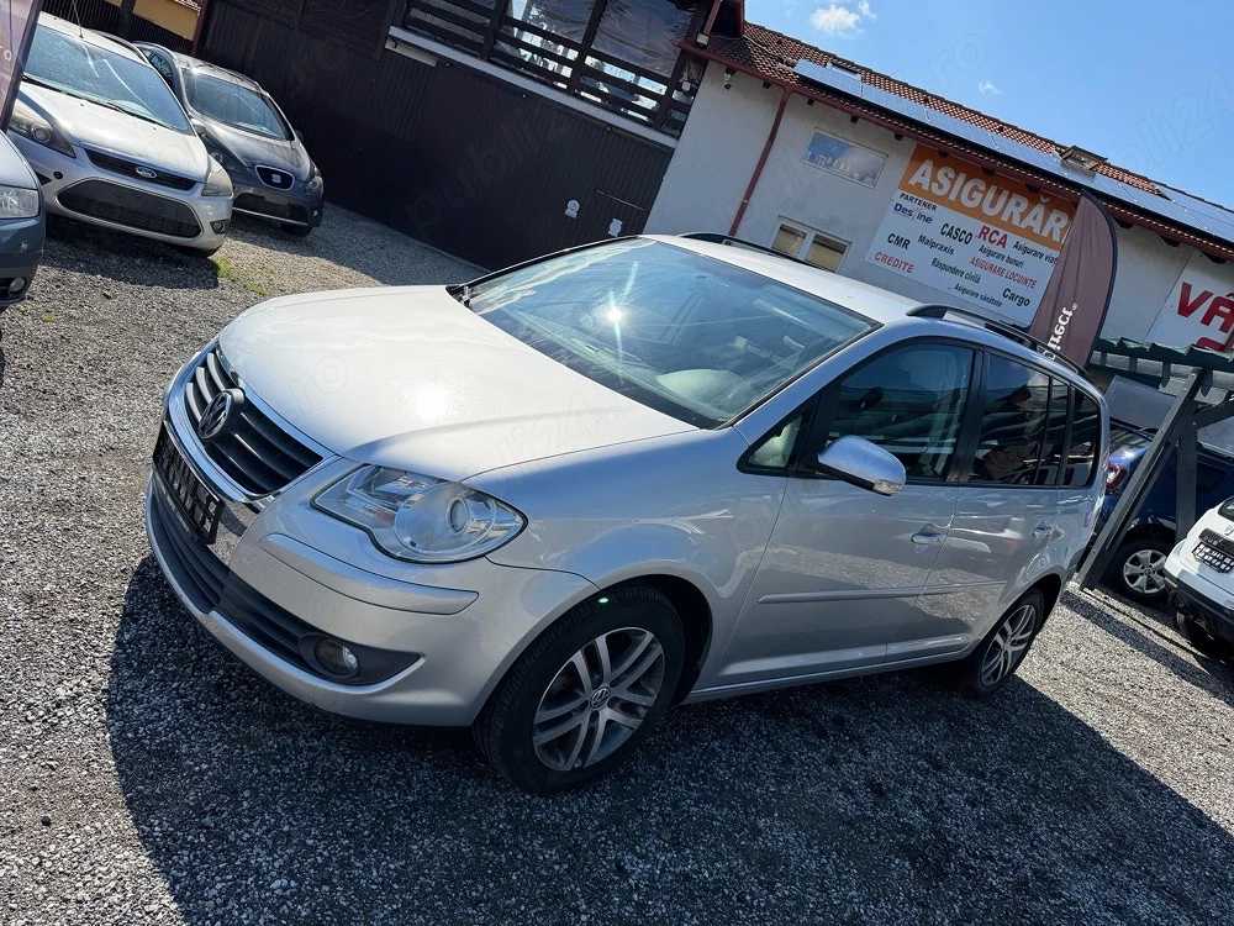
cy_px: 463
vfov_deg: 56.8
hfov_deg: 71.6
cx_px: 617
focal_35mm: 24
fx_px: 856
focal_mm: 6.76
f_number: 1.78
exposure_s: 1/3759
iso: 80
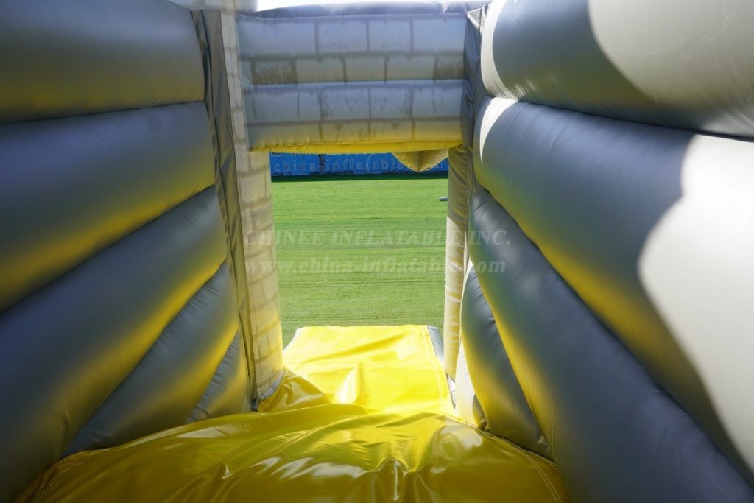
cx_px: 377
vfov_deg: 53.1
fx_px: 503
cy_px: 252
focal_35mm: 24
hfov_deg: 73.7
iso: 100
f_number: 9
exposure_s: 1/125
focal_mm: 16
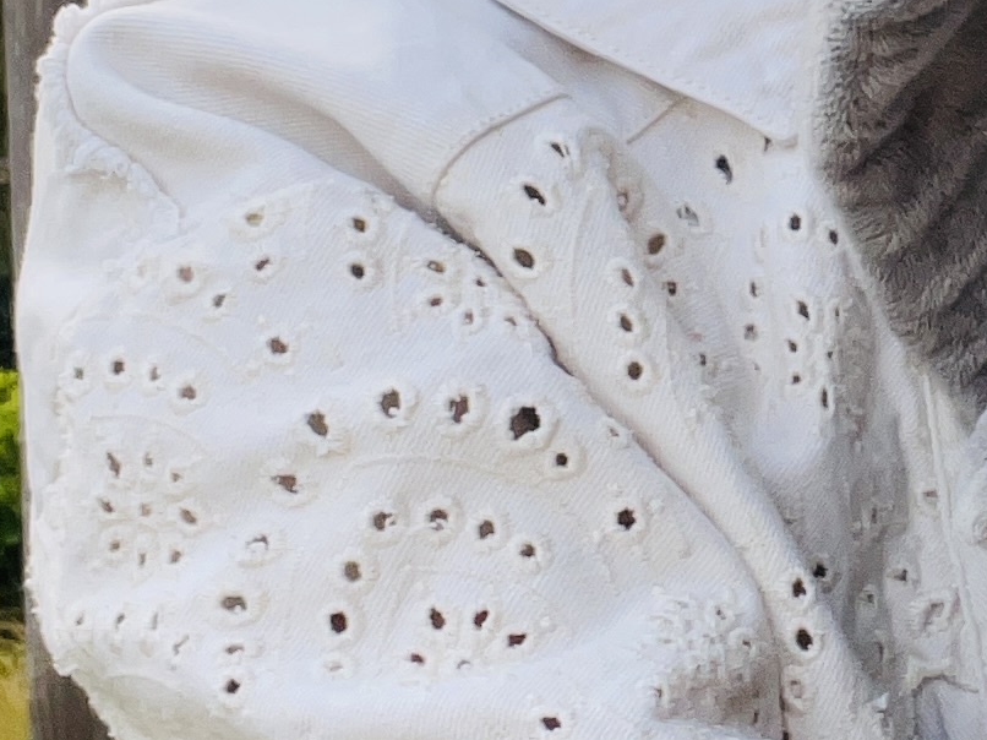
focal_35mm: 115
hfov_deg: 16.5
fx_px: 3278
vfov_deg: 12.7
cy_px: -37
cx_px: 1124
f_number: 2.2
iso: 64
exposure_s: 1/121
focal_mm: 2.71
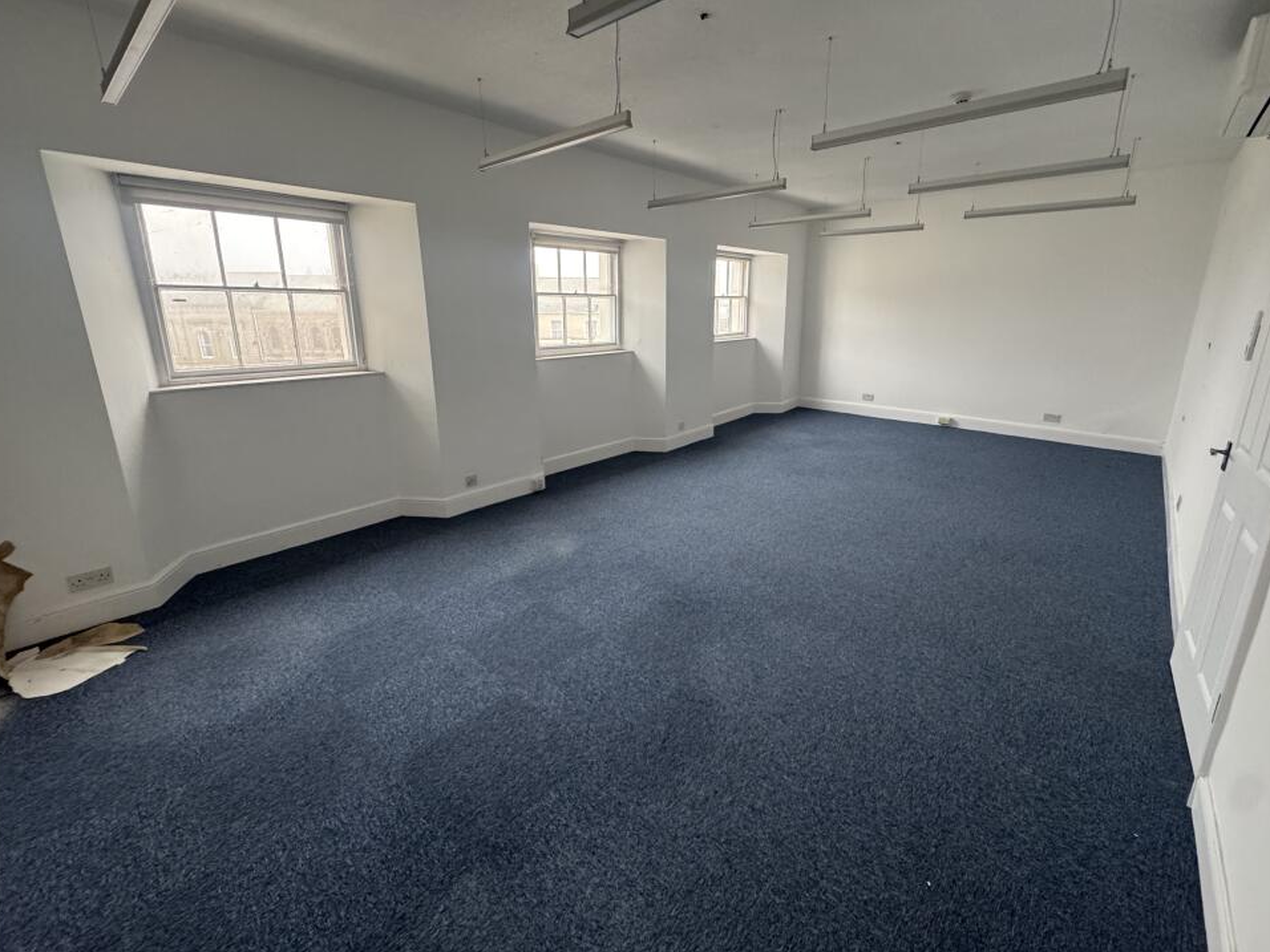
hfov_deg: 98.1
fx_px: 550
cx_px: 663
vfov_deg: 81.6
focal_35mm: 15
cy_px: 445
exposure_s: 1/99
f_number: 2.2
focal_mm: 2.22
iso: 320
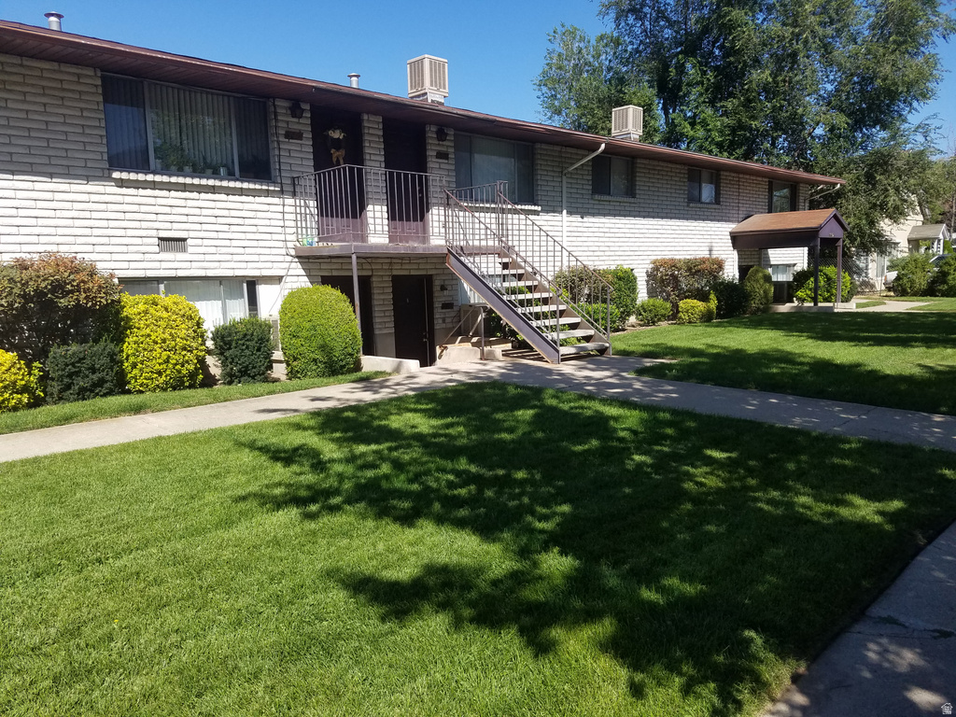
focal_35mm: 26
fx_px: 718
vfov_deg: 53.1
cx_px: 478
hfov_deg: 67.3
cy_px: 358
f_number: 1.7
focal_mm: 4.2
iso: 50
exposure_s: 1/2096
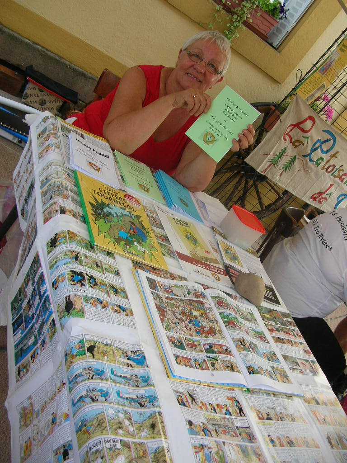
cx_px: 174
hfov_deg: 40.7
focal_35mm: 35
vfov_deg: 52.6
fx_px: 468
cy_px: 232
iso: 50
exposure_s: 1/118
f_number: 2.8
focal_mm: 5.8
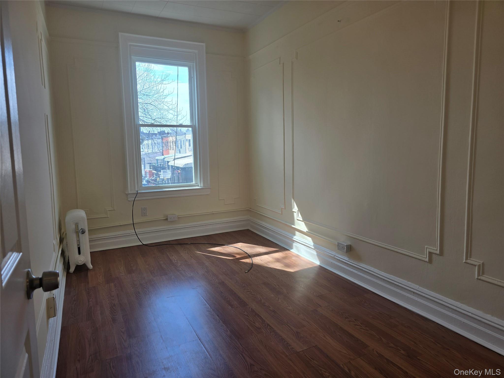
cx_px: 252
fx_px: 335
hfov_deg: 73.9
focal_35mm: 23
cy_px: 189
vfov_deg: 58.9
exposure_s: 1/120
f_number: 1.7
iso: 20
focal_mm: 6.3
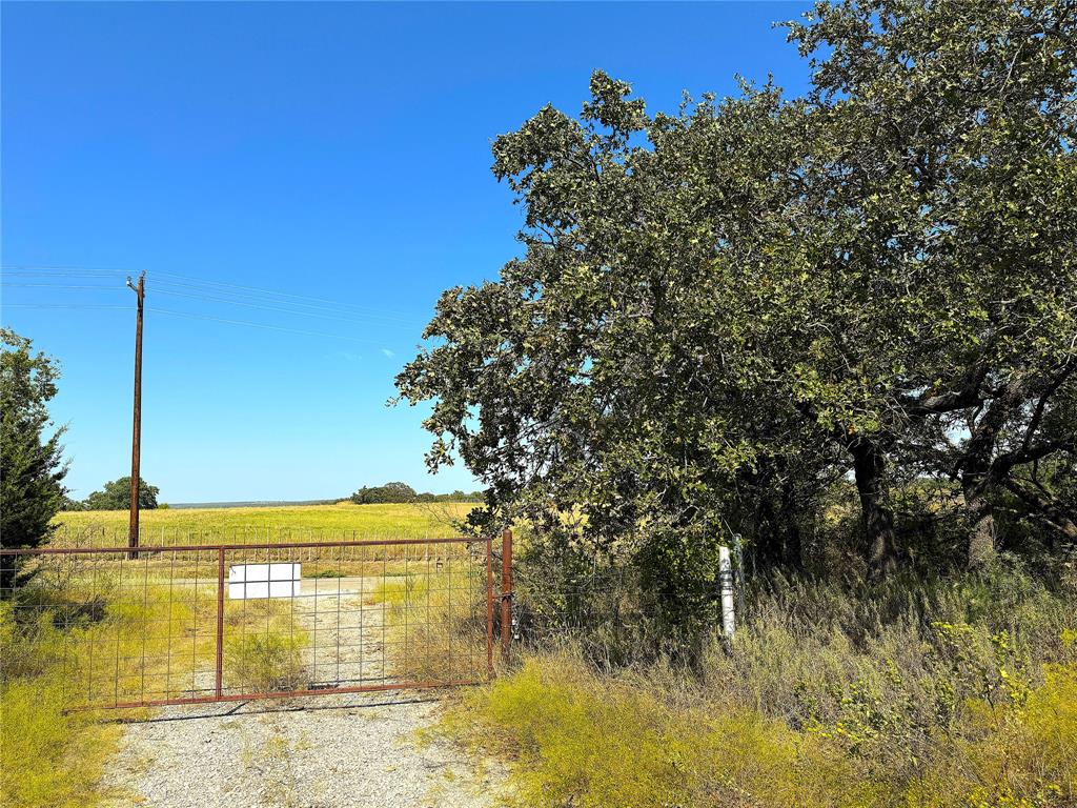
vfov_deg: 56.8
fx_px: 747
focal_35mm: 24
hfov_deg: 71.6
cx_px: 538
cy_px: 404
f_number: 1.78
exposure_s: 1/4608
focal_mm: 6.76
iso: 80
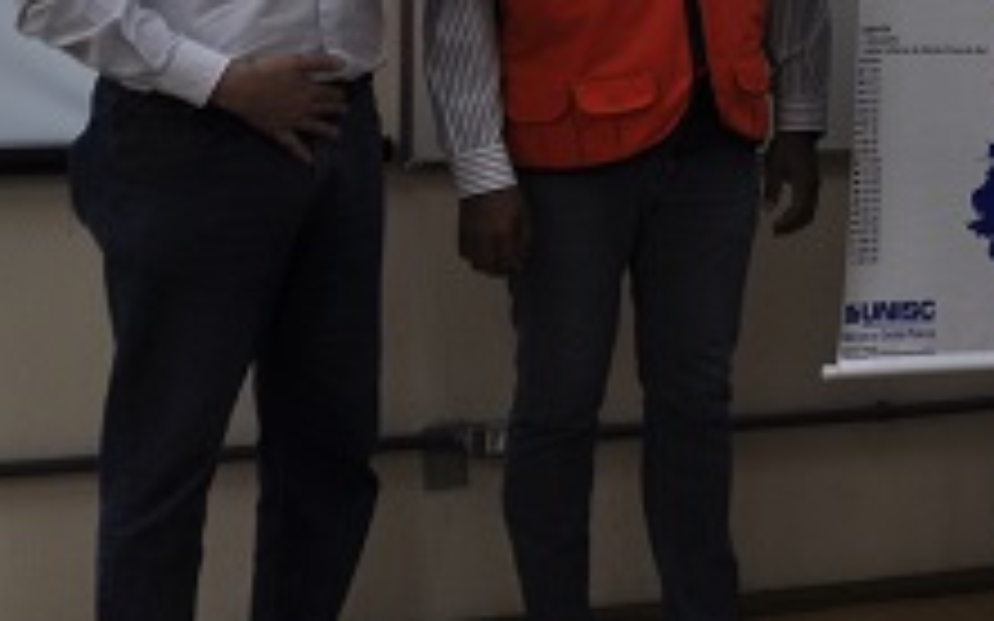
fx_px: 2465
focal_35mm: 91
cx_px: 1039
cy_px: 68
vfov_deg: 14.2
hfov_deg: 21.8
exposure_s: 1/60
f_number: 3.8
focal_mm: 22
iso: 200
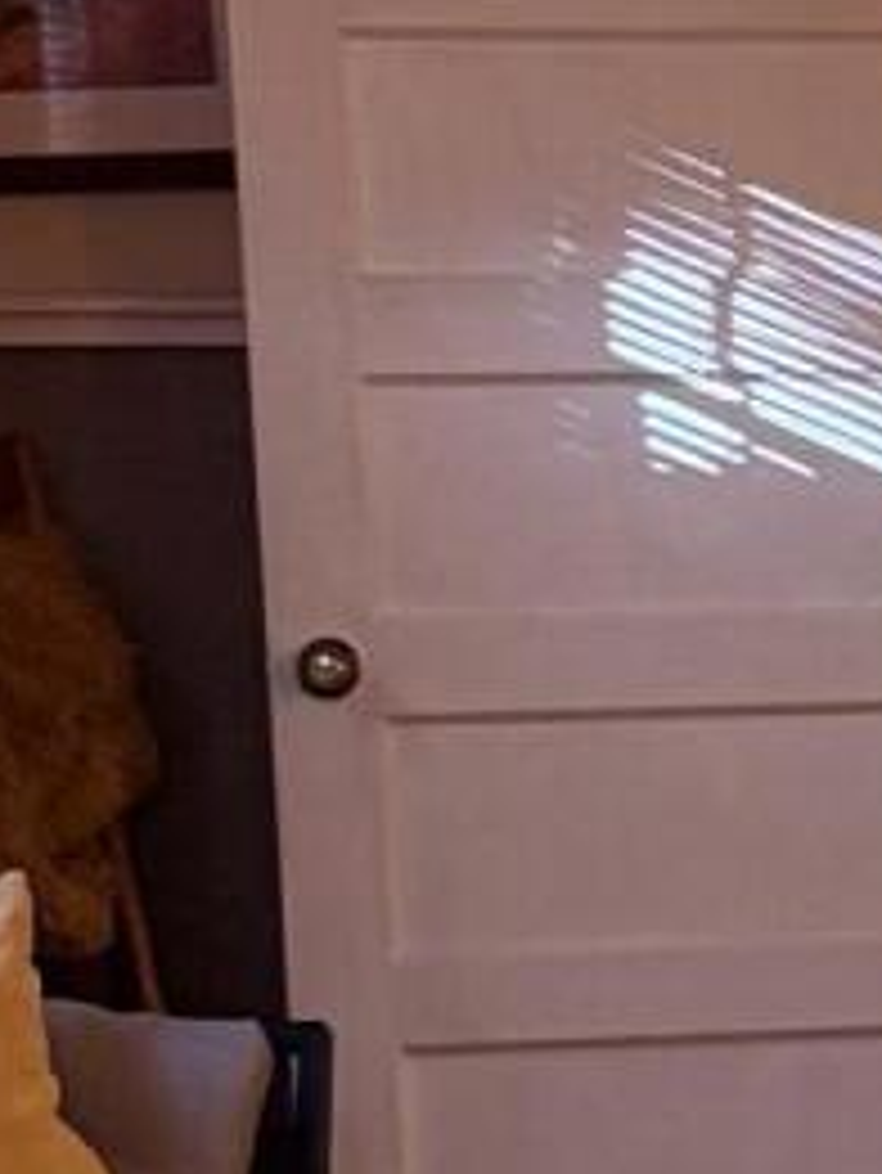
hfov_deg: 7.5
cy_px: 1147
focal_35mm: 184
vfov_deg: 10.7
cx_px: 2236
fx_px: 6246
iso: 250
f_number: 1.78
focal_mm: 6.76
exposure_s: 1/60
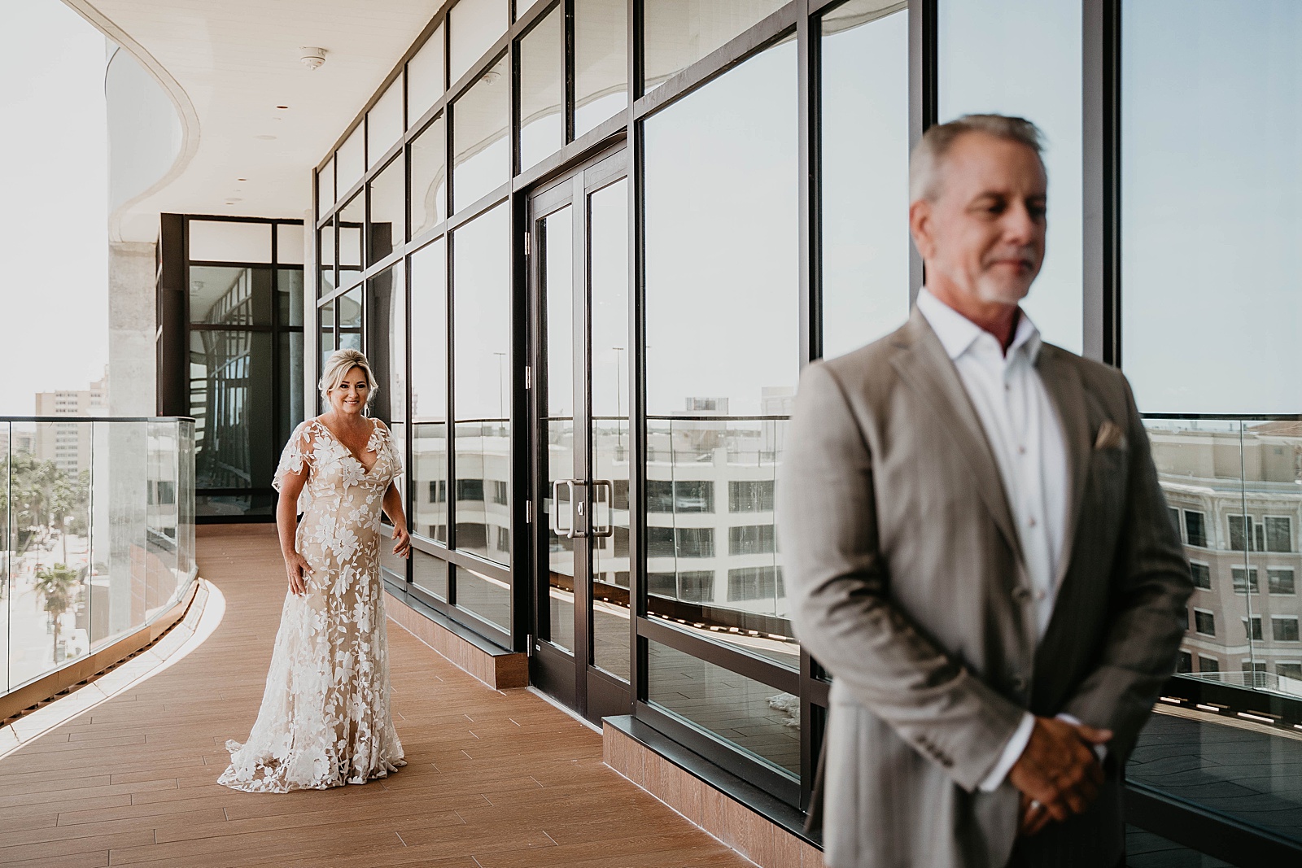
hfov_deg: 48.5
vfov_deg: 33.4
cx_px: 651
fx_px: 1447
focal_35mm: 40
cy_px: 434
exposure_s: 1/1250
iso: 400
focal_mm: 40
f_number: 2.8
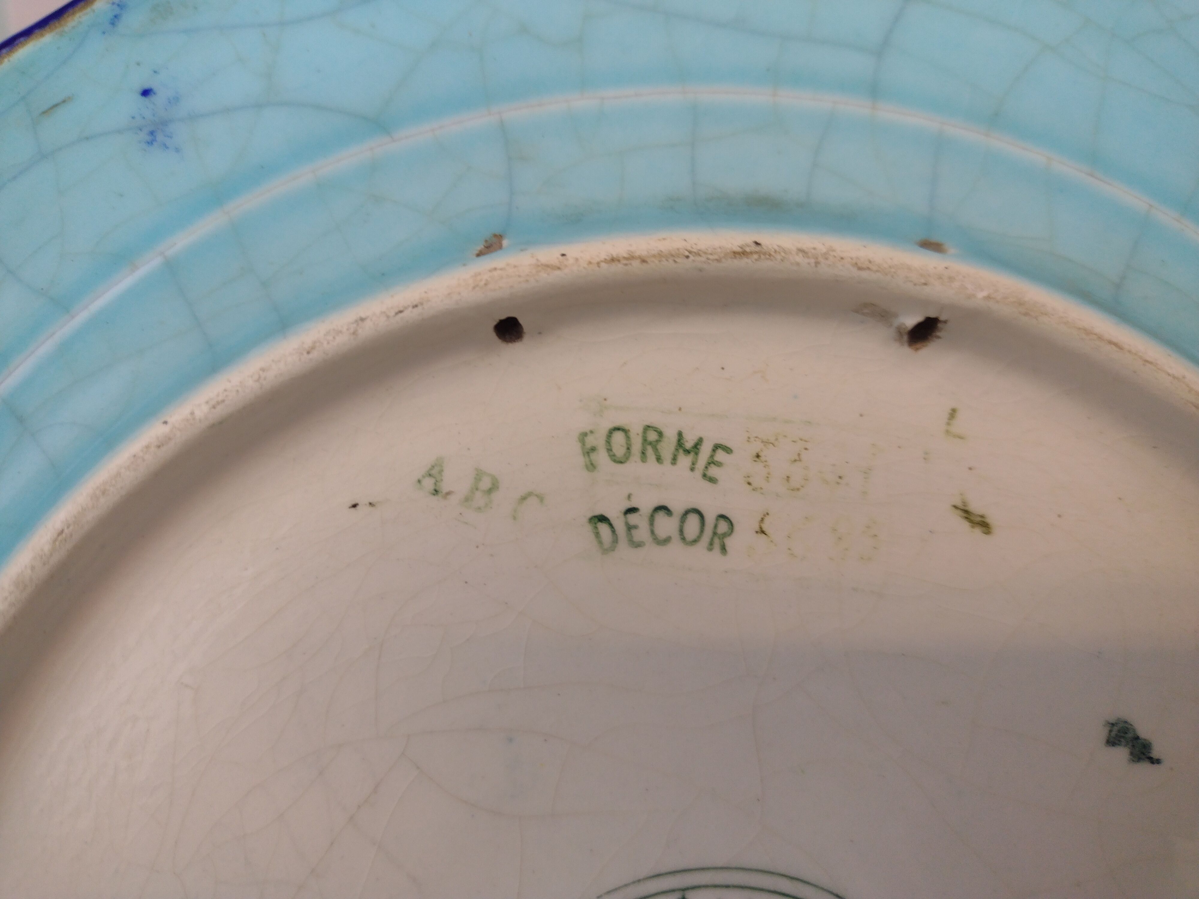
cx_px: 600
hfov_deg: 65.3
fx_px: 935
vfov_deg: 51.4
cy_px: 450
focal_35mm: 27
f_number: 1.7
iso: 106
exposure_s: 1/50
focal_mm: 4.71
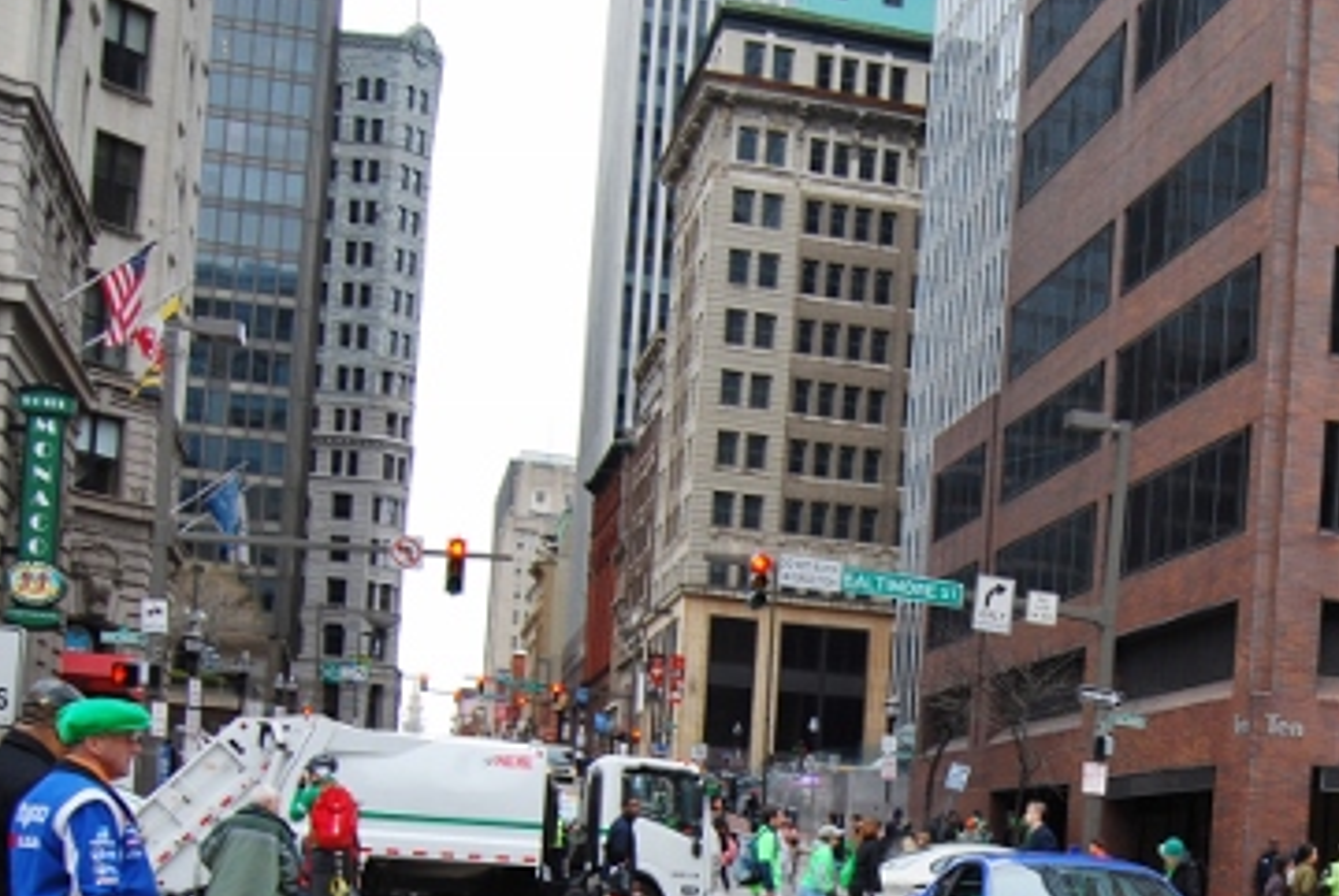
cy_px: 937
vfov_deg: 21.7
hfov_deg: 32.0
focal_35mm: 60
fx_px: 2234
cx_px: 1160
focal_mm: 18
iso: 200
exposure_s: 1/125
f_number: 5.6
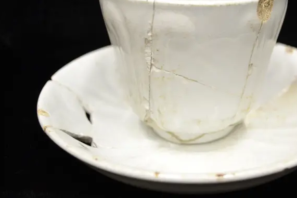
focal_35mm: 52
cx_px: 203
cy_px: 68
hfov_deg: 37.7
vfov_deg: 25.9
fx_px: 429
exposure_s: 1/25
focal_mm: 24
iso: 800
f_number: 4
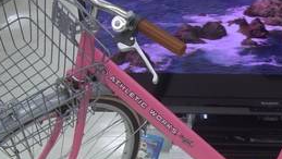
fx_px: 718
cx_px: 247
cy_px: 119
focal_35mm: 96
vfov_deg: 12.6
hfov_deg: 21.8
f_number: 2.8
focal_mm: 7.9
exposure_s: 1/60
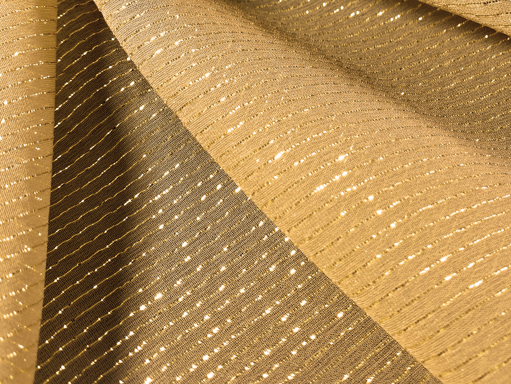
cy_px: 48
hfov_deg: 40.1
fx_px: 694
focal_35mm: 47
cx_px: 330
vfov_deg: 29.7
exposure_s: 1/100
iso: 40
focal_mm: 4.25
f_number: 1.8
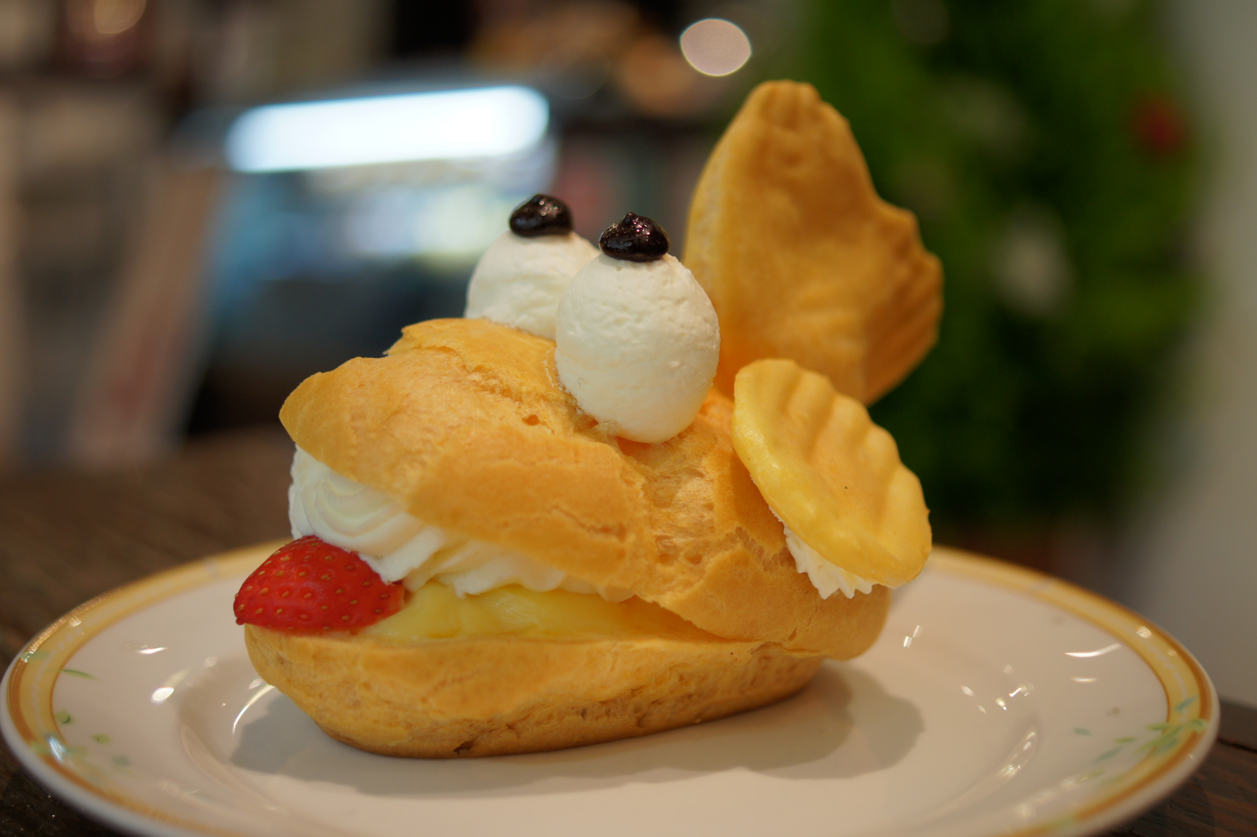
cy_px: 418
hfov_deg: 43.6
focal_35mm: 45
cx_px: 628
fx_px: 1570
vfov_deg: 29.8
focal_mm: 30
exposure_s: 1/60
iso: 200
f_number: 2.8
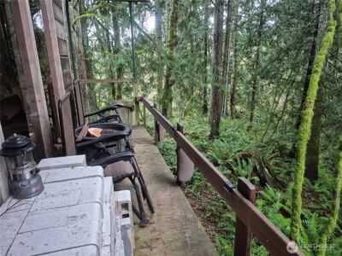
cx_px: 171
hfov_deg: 73.9
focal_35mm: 23
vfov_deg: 58.9
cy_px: 128
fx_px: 227
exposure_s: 1/60
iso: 1000
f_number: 1.8
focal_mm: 5.4
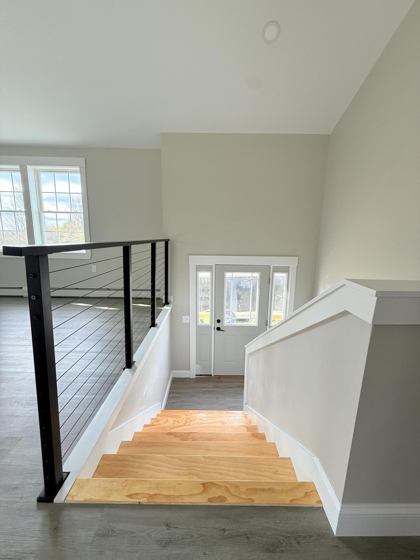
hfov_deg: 85.7
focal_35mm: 14
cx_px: 210
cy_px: 280
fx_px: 226
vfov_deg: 102.1
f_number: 2.2
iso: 80
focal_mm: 2.22
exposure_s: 1/99
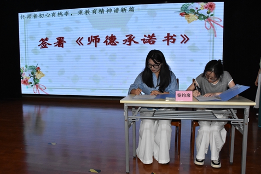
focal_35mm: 27
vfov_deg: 47.9
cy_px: 87
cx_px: 130
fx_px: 196
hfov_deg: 67.4
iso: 3200
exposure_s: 1/250
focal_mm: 18
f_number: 14
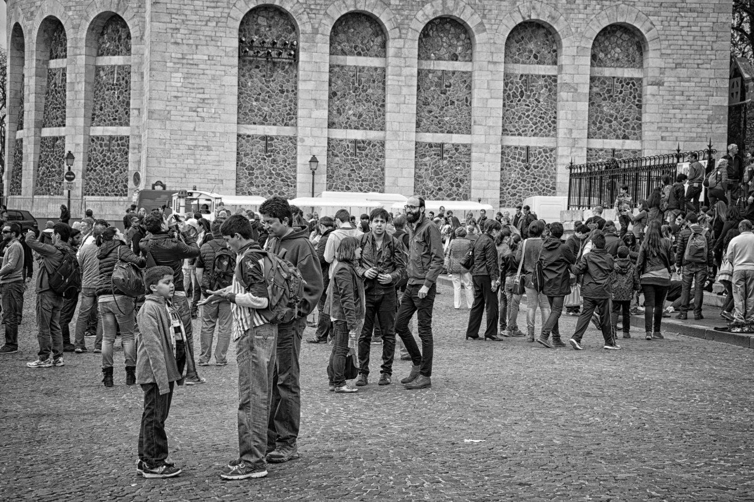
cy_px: 251
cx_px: 377
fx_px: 1633
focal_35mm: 78
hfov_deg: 26.0
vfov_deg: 17.5
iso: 400
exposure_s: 1/320
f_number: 7.1
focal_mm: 78
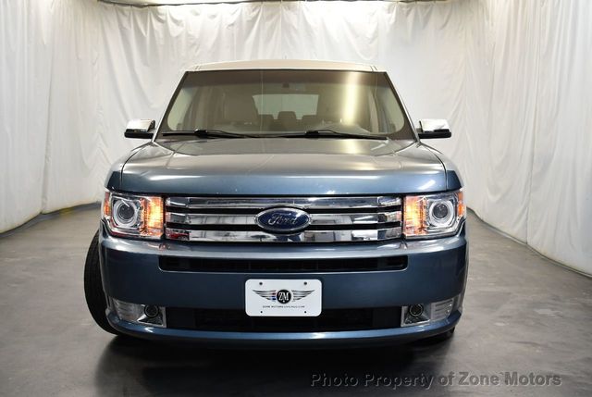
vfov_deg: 37.0
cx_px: 296
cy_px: 198
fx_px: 593
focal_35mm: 36
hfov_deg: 53.1
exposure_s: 1/125
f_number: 3.5
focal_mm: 18
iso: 900
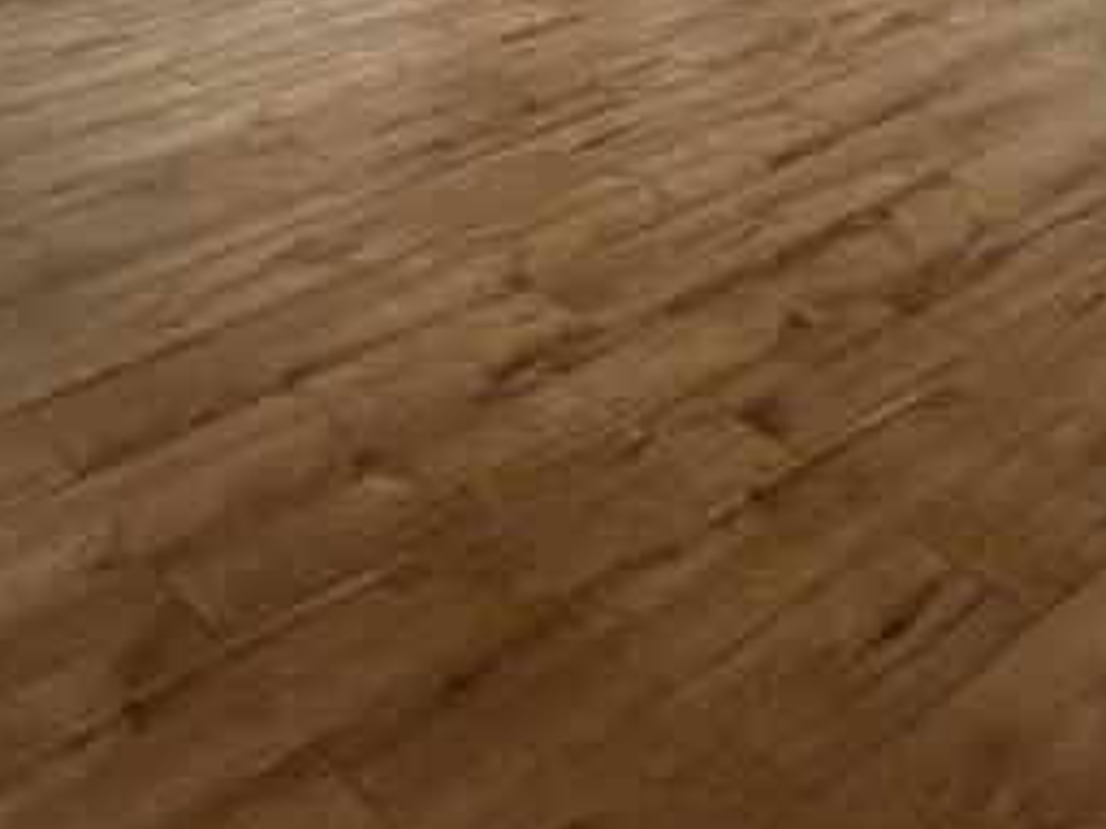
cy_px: -570
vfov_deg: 21.2
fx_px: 1661
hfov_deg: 35.6
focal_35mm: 52
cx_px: 881
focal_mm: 1.57
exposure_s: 1/97
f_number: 1.8
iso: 250
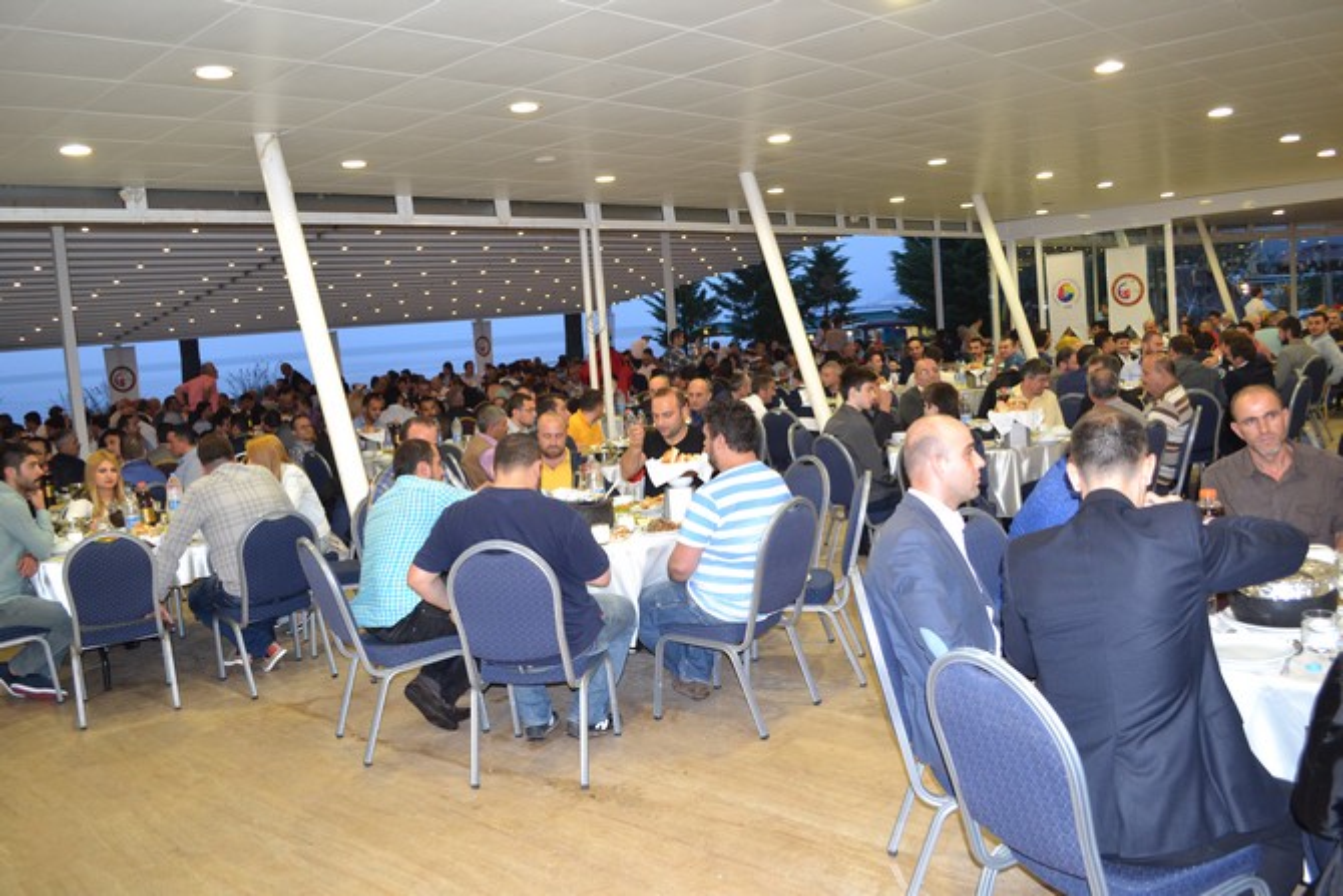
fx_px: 1007
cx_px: 672
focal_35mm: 27
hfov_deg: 67.4
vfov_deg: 48.0
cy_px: 448
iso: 1600
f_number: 3.5
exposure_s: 1/60
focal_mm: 18
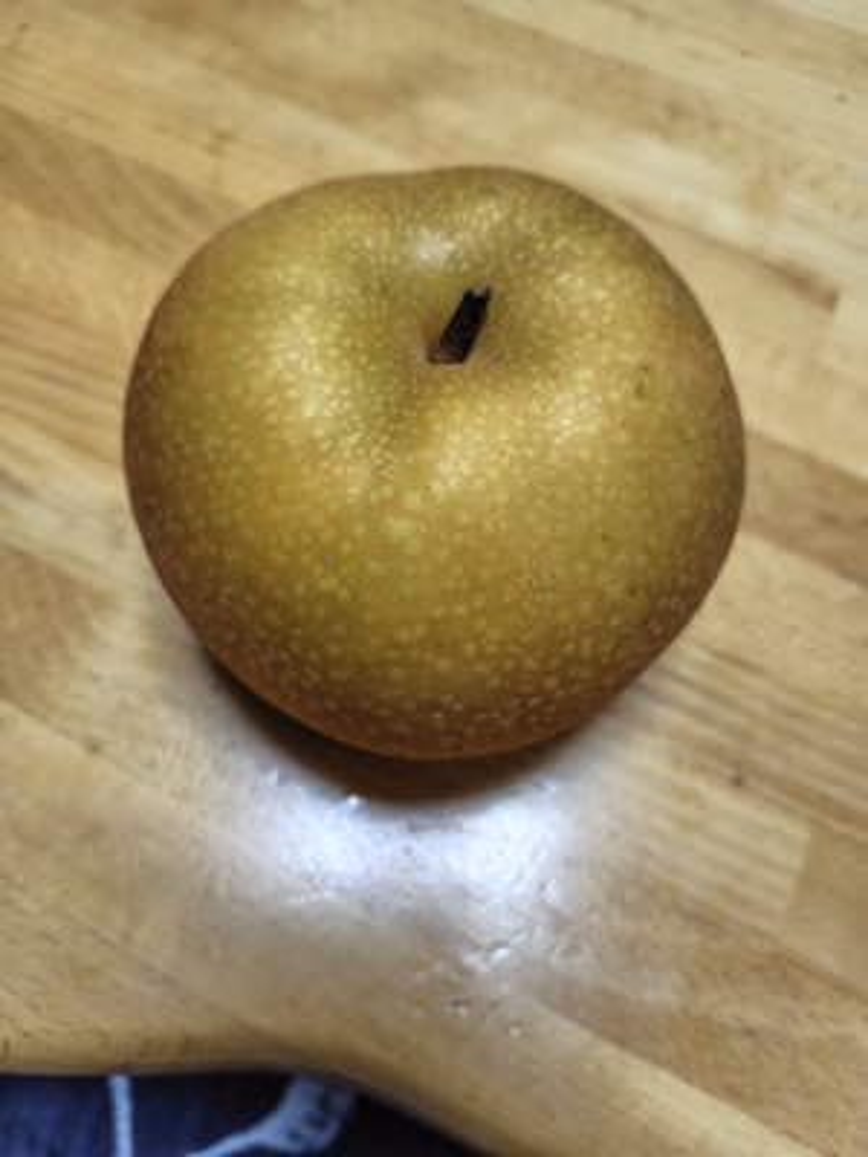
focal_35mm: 23
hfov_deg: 58.9
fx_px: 769
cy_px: 578
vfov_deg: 73.9
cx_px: 434
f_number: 1.9
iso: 261
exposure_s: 1/50
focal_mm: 5.6
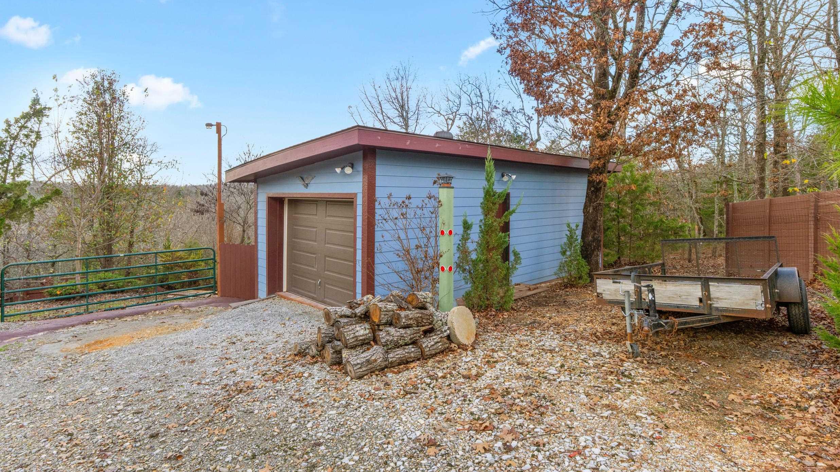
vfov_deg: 58.7
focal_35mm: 19
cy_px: 199
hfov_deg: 90.4
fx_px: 417
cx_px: 419
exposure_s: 1/100
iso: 400
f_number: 9
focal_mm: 11.8
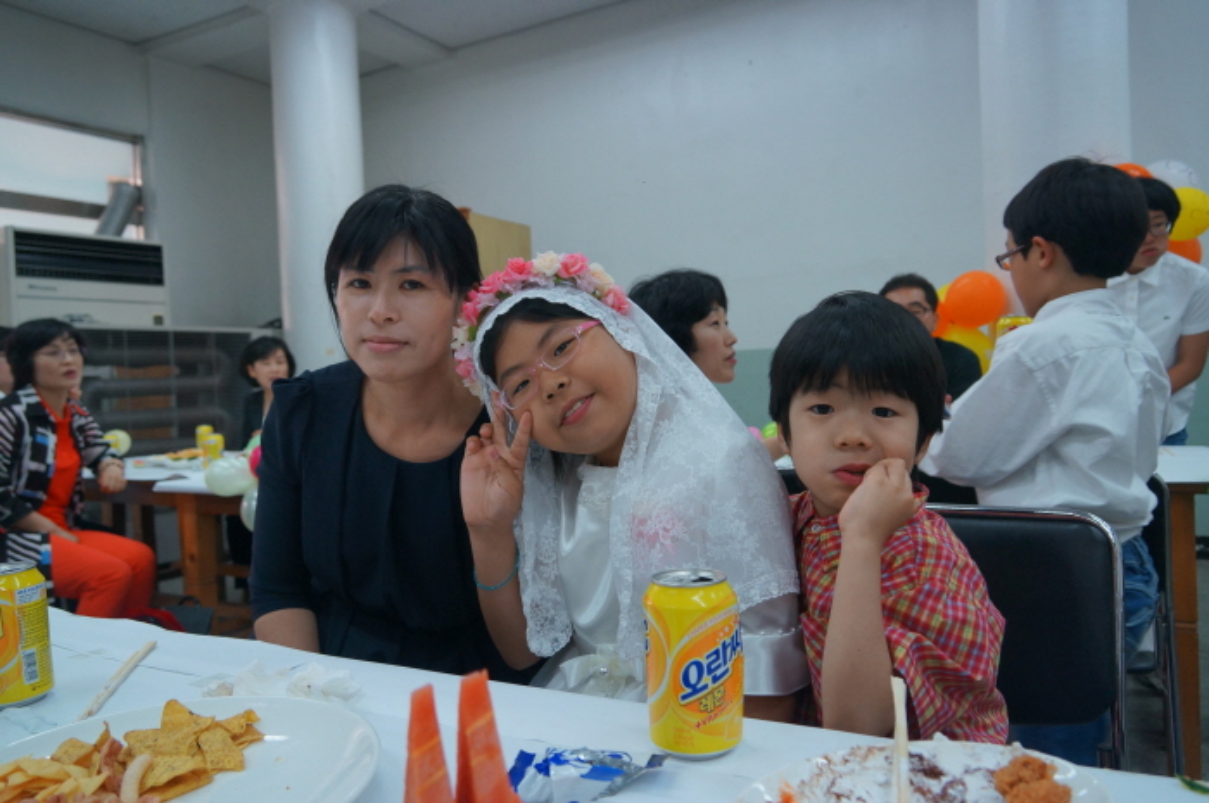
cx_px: 604
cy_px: 402
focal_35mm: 27
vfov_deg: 47.8
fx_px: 906
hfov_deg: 67.4
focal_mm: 18
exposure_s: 1/160
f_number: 4
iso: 640
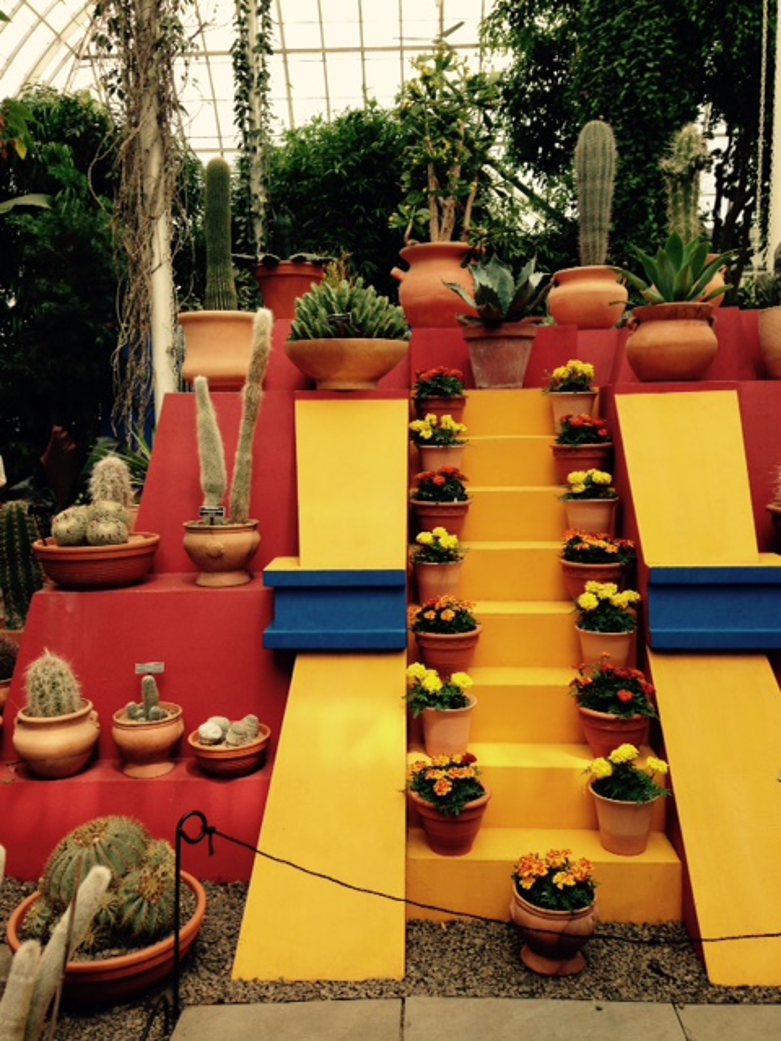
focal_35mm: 33
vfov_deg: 55.4
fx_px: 993
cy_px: 520
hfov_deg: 42.9
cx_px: 390
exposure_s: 1/337
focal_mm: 4.12
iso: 50
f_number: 2.4
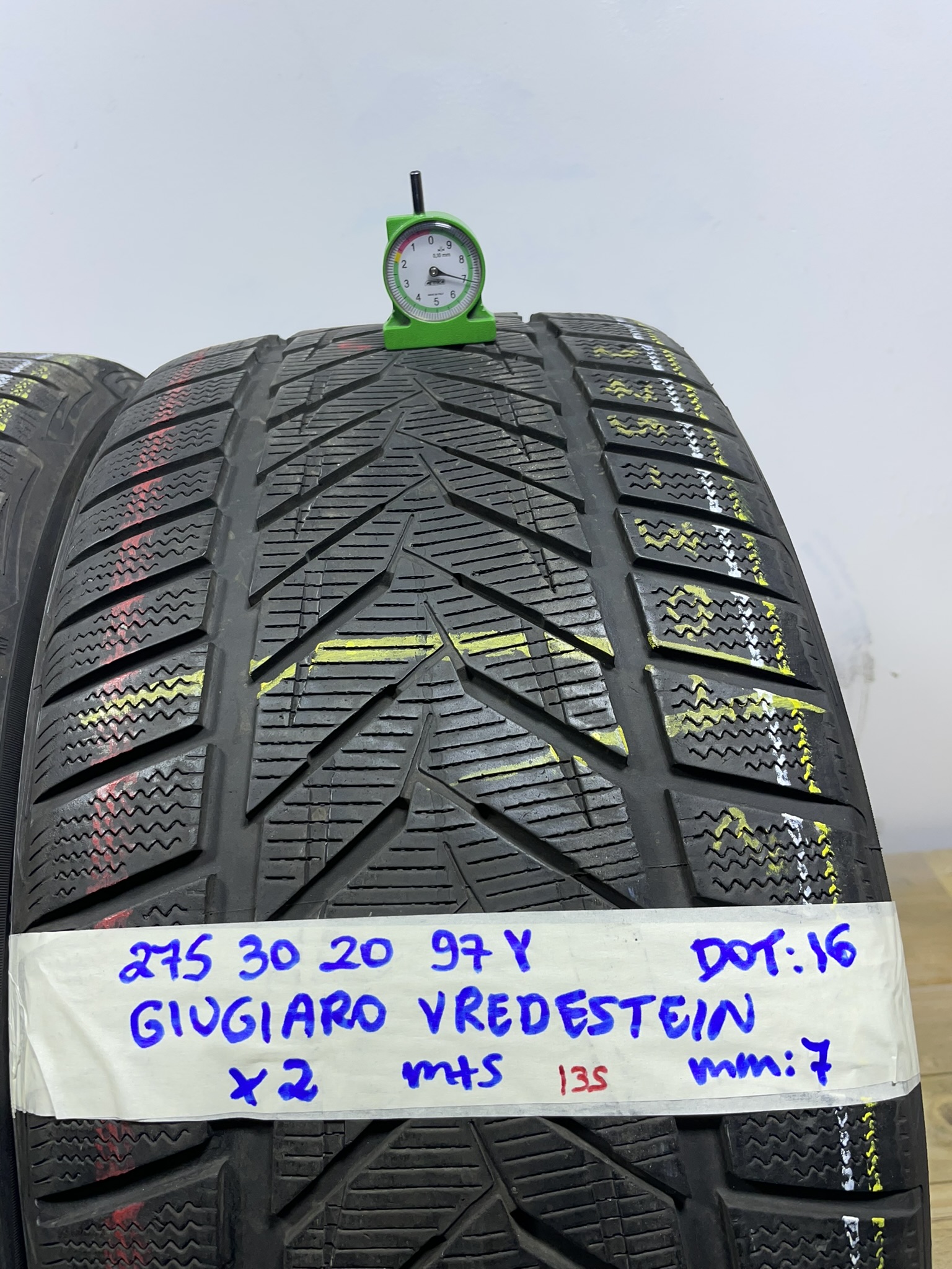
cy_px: 634
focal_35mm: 26
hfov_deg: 53.1
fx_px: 953
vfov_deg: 67.3
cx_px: 476
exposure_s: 1/163
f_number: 1.6
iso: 32
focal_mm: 4.2
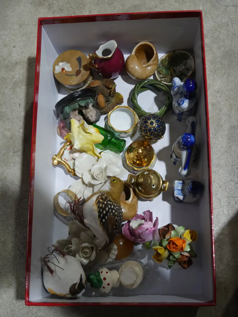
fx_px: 421
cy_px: 158
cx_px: 119
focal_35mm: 46
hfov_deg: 31.5
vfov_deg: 41.2
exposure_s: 1/60
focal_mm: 23
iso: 400
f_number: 5.1
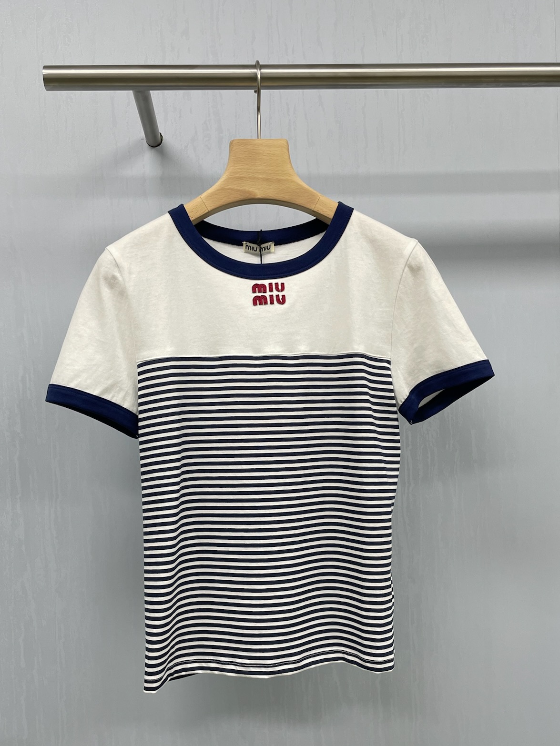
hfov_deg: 41.8
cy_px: 445
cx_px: 263
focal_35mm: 34
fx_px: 733
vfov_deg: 53.6
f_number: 1.6
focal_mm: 4.2
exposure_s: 1/100
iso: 50
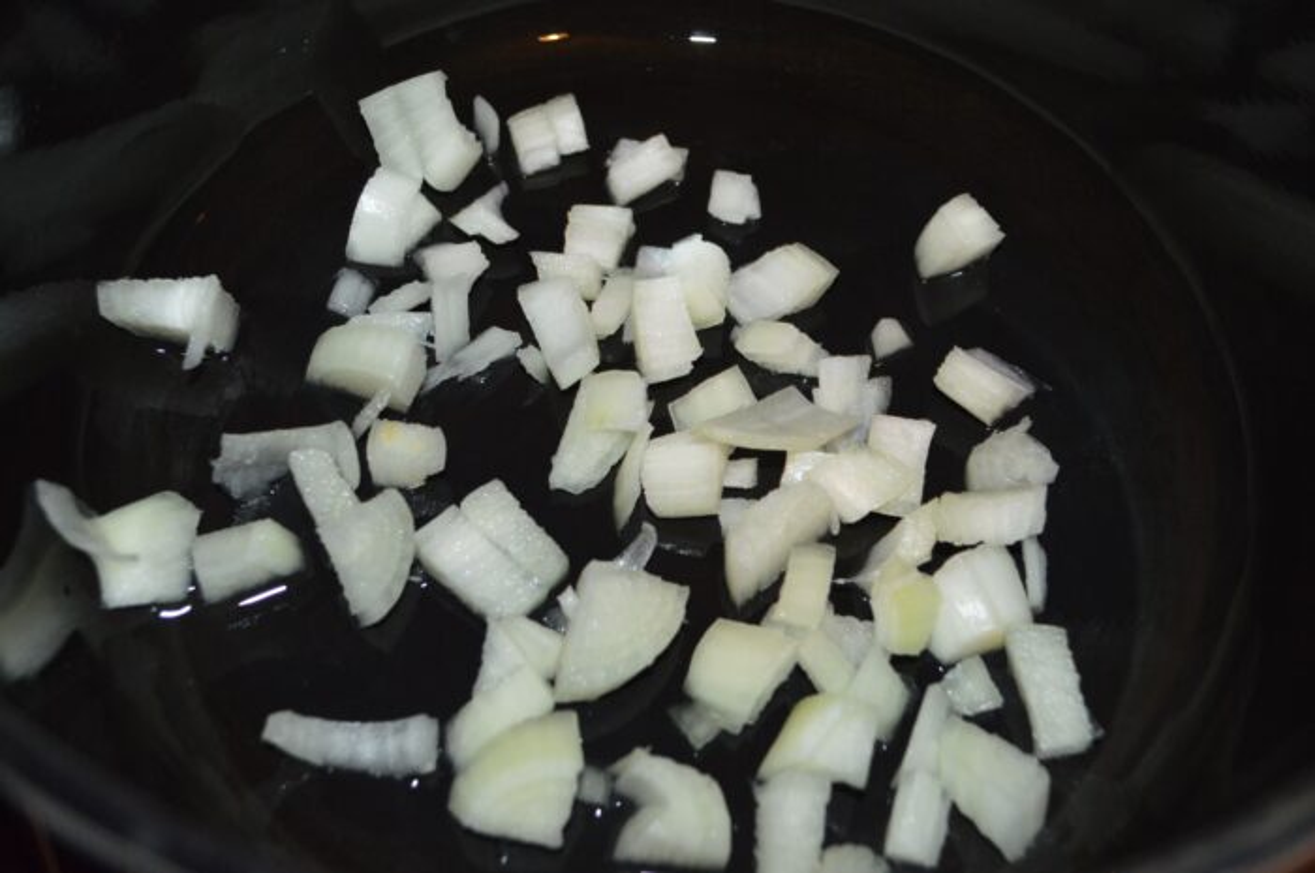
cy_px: 436
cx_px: 658
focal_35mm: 48
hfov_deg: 41.2
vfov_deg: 28.0
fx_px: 1751
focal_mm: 32
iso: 1400
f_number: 4.8
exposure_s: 1/60
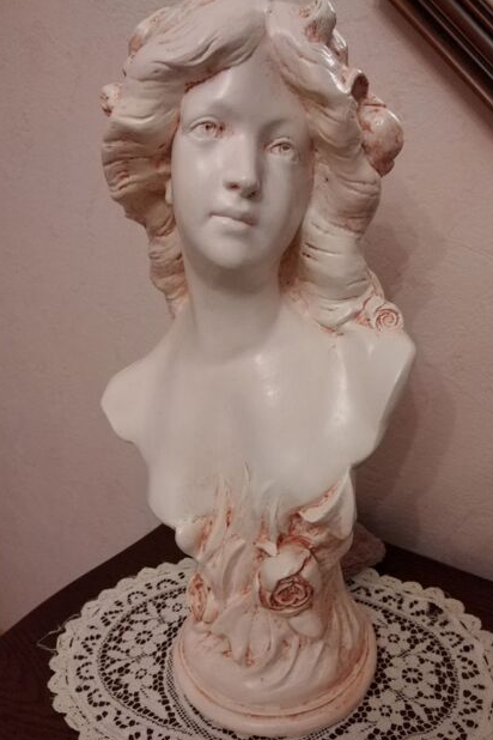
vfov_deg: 65.5
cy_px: 371
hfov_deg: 46.4
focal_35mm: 28
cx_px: 261
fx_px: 575
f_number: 1.8
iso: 664
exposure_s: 1/25
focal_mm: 3.6
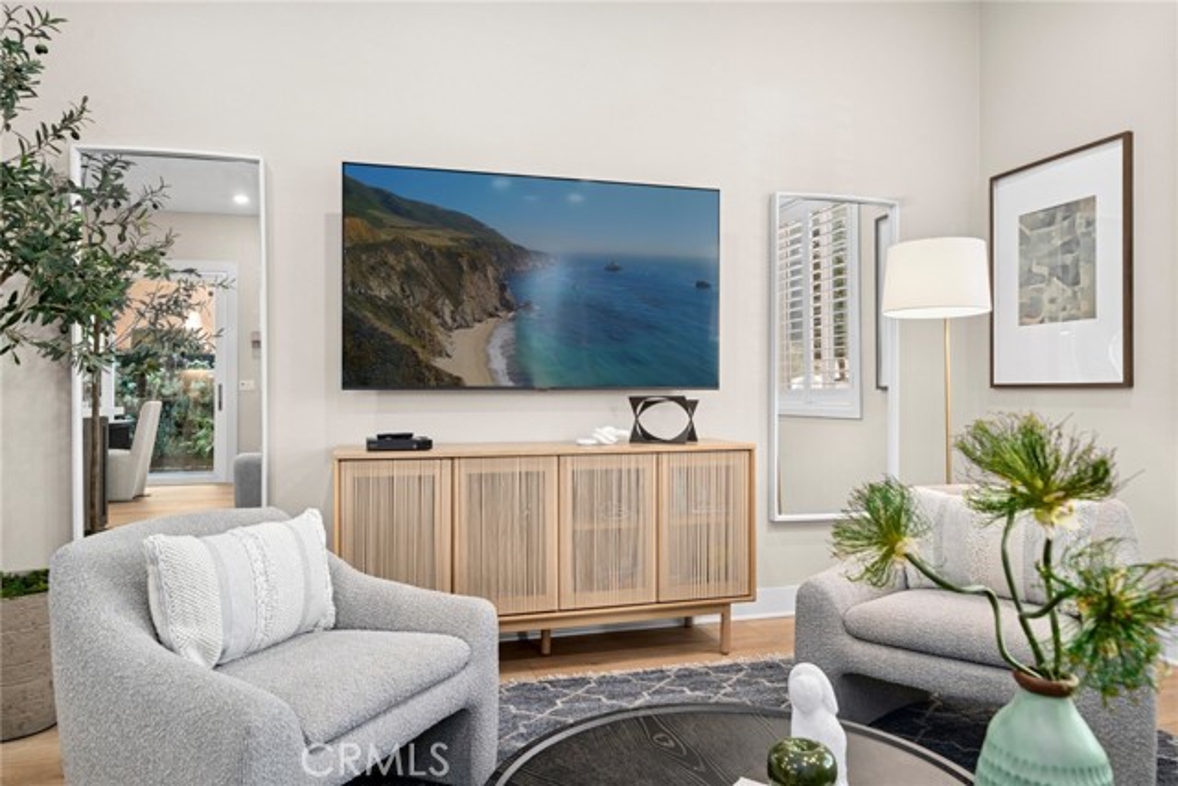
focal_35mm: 24
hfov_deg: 73.7
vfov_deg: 53.2
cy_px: 393
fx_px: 785
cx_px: 589
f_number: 8
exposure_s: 1/10
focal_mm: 24
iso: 400
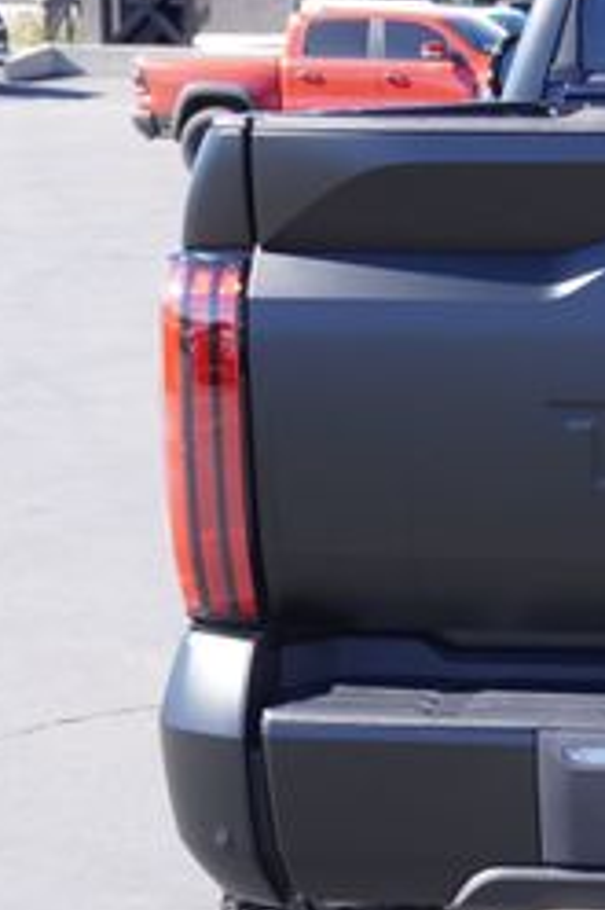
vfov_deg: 21.9
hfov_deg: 13.8
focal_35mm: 93
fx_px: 2347
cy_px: 492
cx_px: 913
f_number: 5.6
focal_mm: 24
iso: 100
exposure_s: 1/100
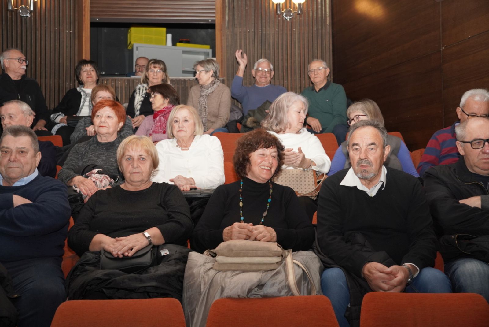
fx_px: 559
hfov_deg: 47.3
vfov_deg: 32.6
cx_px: 244
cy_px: 164
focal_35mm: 41
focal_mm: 27.4
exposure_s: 1/200
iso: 800
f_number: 3.2
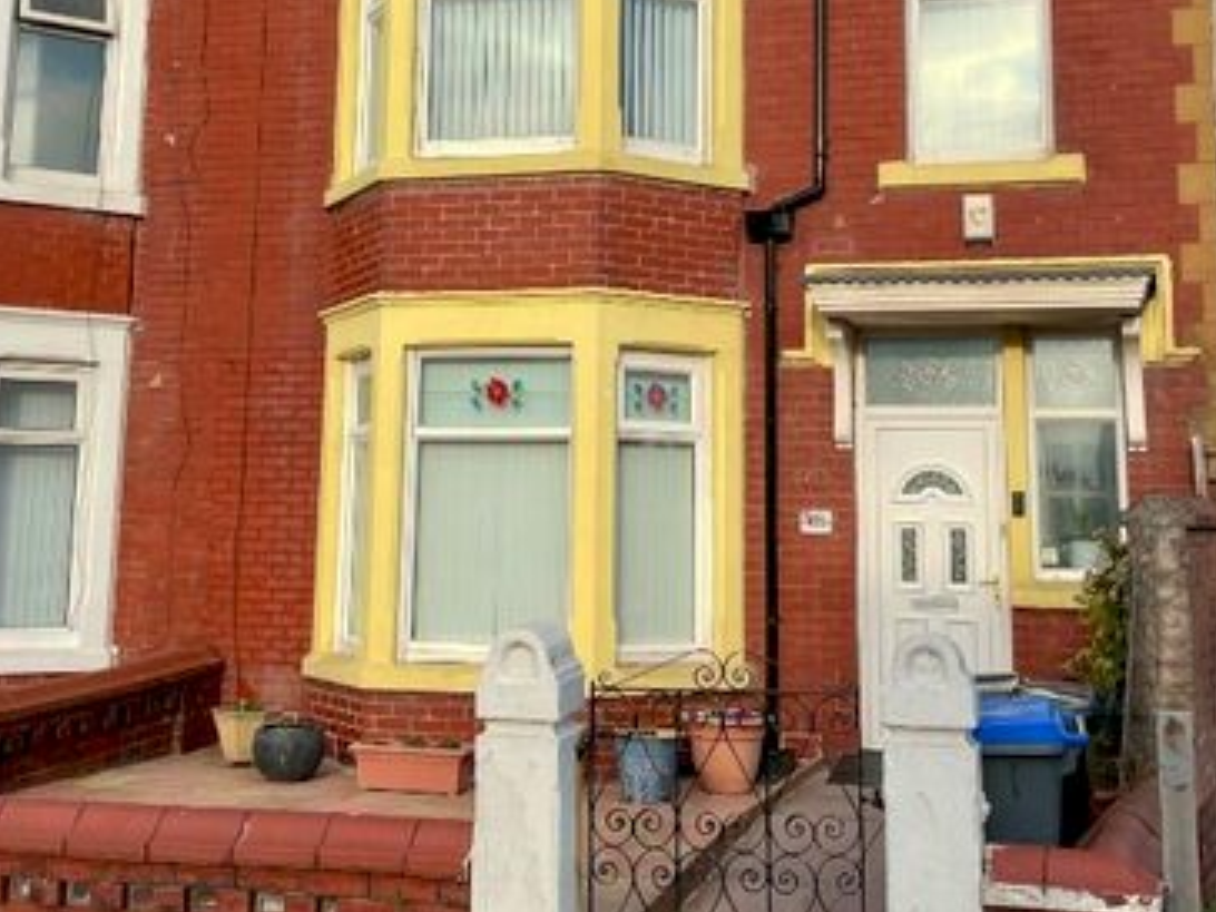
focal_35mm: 50
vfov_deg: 28.8
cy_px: 252
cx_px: 601
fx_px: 1756
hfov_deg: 38.2
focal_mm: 4.2
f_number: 1.6
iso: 32
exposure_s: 1/1949
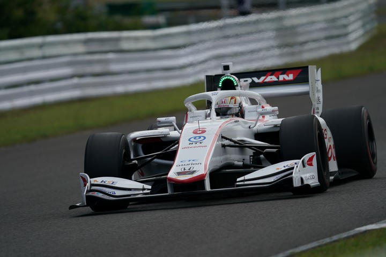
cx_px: 193
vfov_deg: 2.3
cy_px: 128
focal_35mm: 600
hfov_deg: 3.4
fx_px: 6433
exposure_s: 1/800
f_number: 6.3
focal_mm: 600
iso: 200
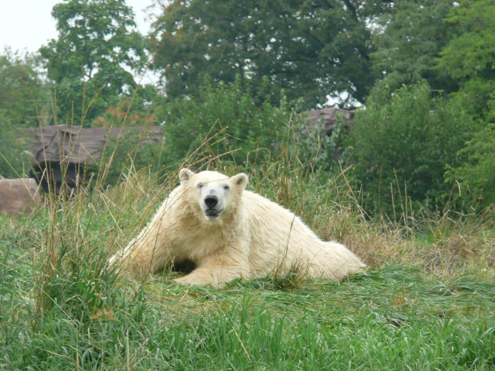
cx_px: 234
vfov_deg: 3.6
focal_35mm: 414
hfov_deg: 4.8
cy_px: 233
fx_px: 5921
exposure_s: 1/80
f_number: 4.9
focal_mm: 46
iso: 100
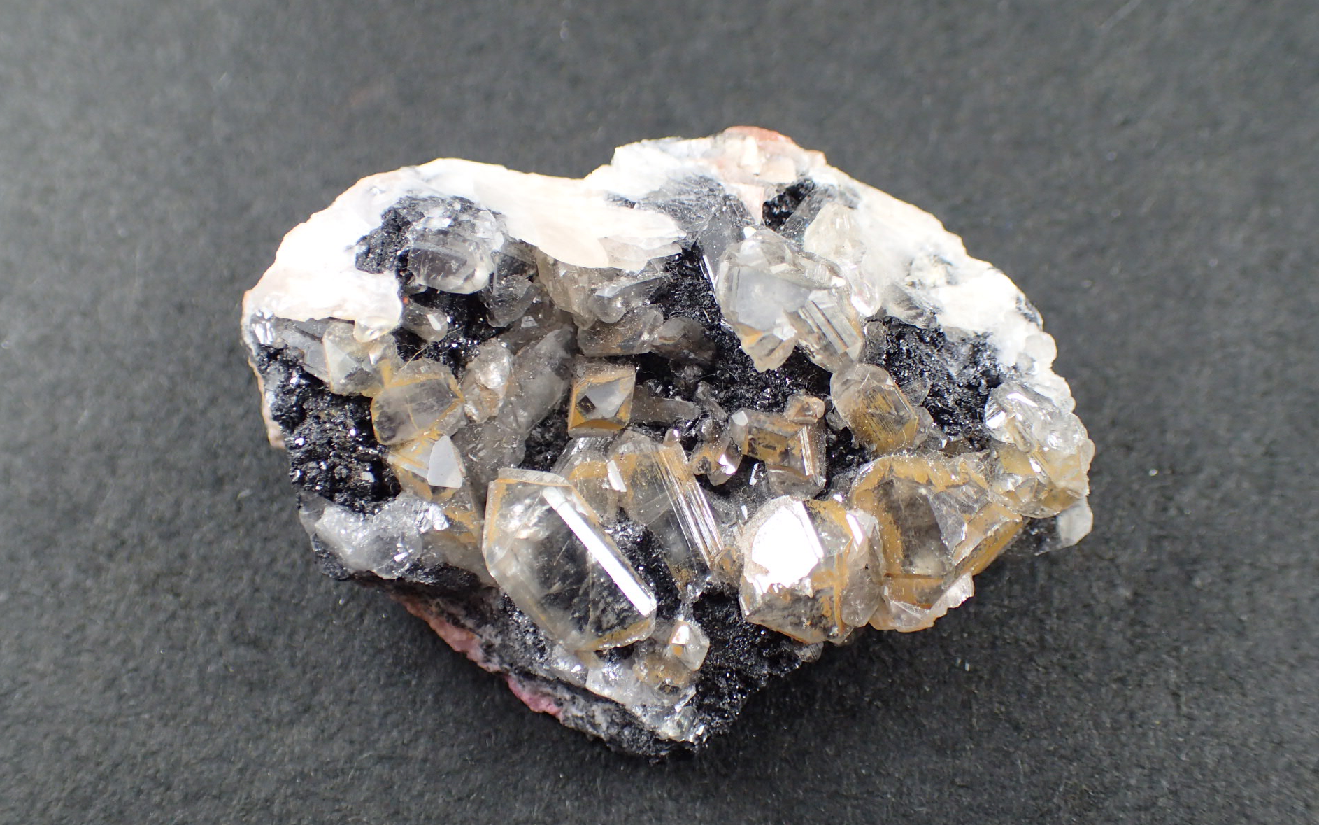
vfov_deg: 31.3
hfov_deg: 48.2
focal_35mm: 41
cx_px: 659
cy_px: 402
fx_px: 1474
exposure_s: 1/160
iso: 250
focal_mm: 6.86
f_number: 2.7
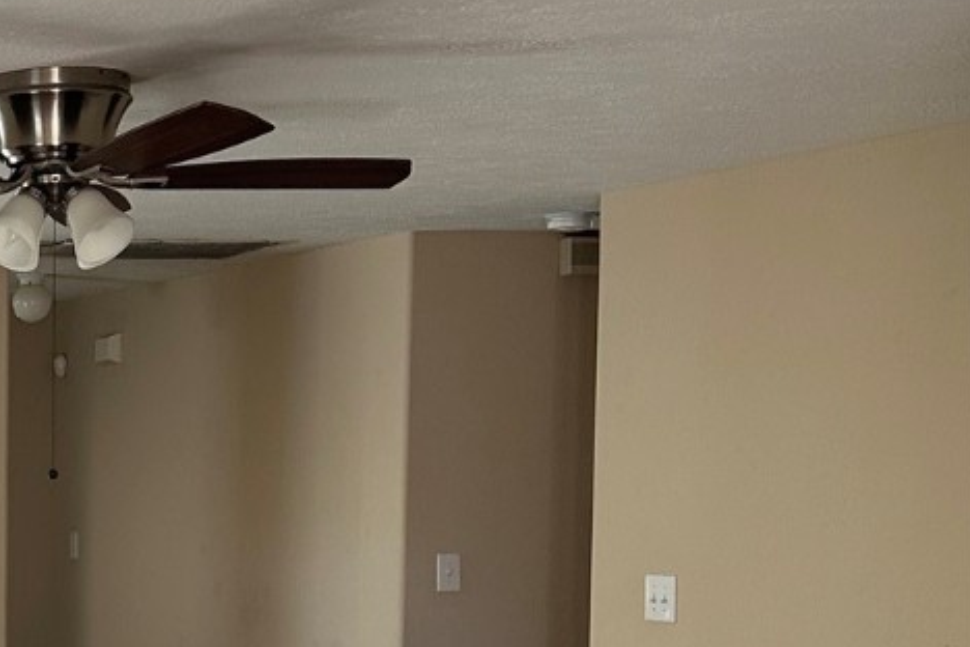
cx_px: -218
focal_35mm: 82
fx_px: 2209
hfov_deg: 22.6
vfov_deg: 16.3
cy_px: 666
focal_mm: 6.86
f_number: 1.78
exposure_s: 1/120
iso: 100
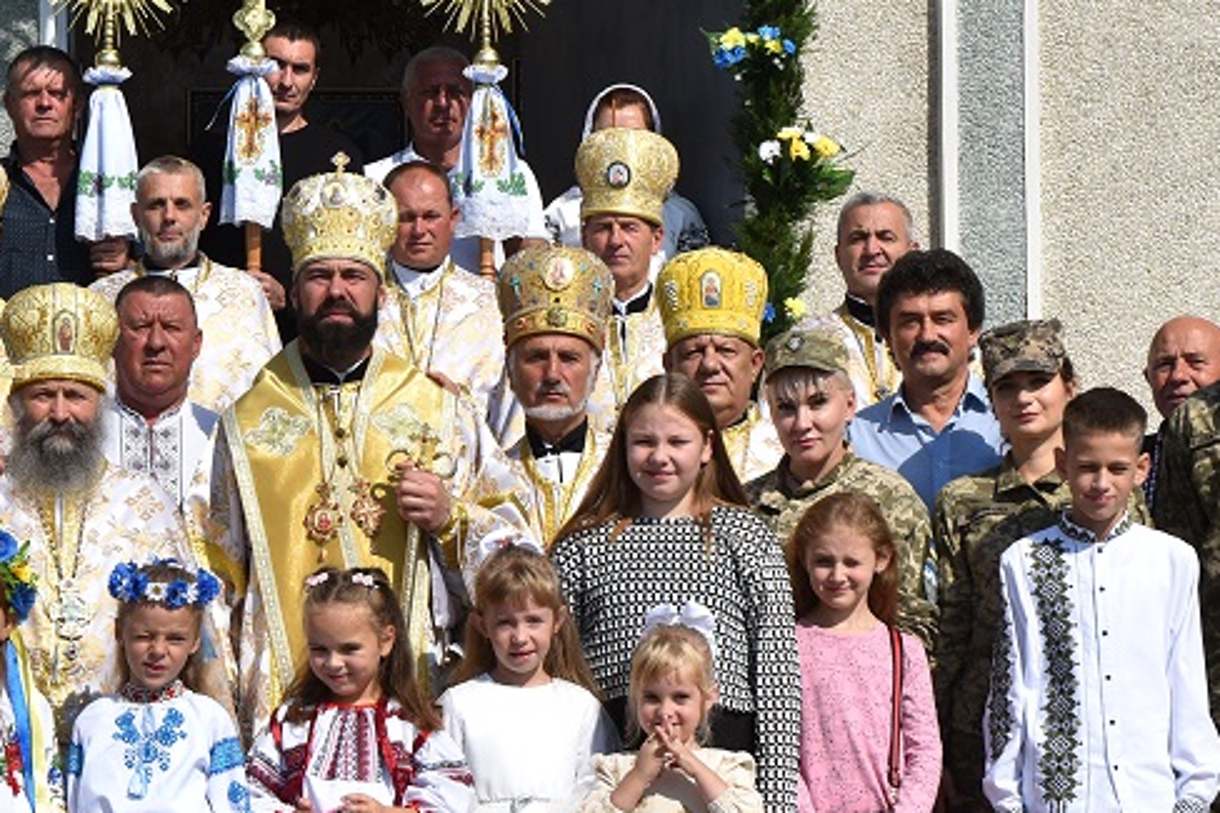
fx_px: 4268
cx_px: 365
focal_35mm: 126
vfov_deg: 10.9
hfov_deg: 16.2
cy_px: 447
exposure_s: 1/320
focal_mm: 40
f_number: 9
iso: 100
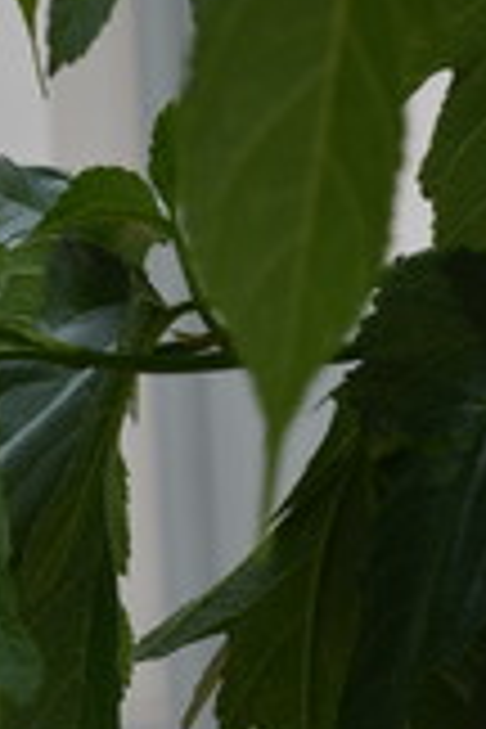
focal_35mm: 231
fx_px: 4677
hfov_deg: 5.9
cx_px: -88
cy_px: 729
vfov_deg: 8.9
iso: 140
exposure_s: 1/250
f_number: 8
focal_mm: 50
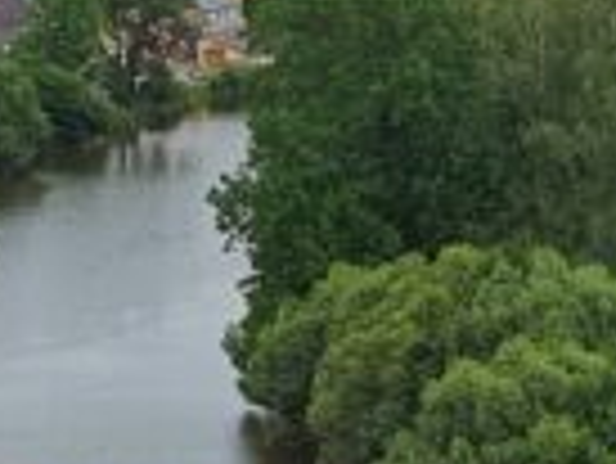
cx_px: 328
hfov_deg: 10.2
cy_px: 14
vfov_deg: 7.6
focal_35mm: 194
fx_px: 3455
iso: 50
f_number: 2.4
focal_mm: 4.32
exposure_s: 1/1136
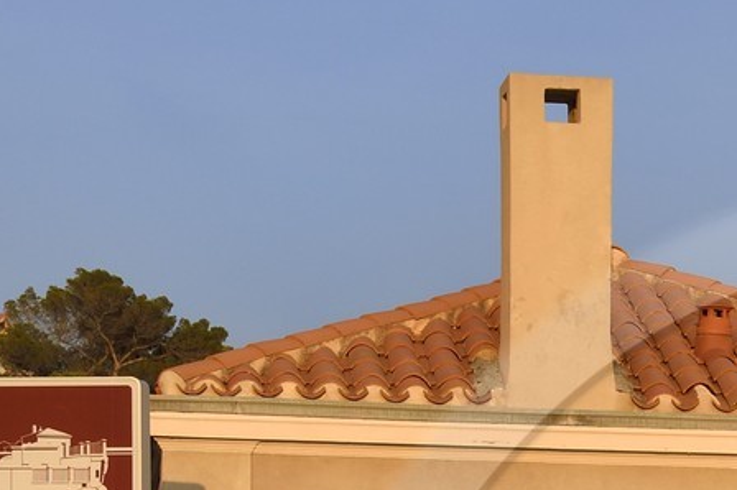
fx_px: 2925
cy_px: 860
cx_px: 961
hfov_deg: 13.8
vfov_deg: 9.2
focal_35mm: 143
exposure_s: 1/200
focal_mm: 40
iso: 200
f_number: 13
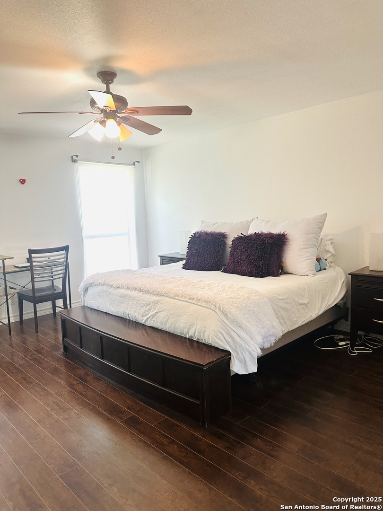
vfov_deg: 71.6
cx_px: 192
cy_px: 256
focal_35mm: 24
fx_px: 354
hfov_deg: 56.8
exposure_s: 1/60
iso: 200
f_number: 1.78
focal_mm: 6.86
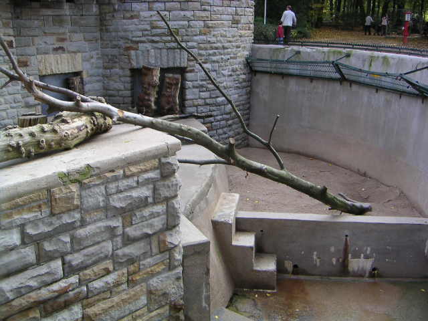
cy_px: 160
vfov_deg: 38.7
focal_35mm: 37
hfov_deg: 50.1
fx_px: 457
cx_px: 214
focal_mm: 4.8
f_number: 2.8
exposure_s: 1/90
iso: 64
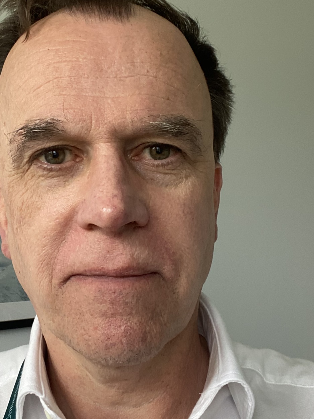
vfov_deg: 38.9
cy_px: 197
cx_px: 86
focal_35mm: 49
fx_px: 593
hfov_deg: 29.3
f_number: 2.2
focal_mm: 2.71
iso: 200
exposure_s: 1/60
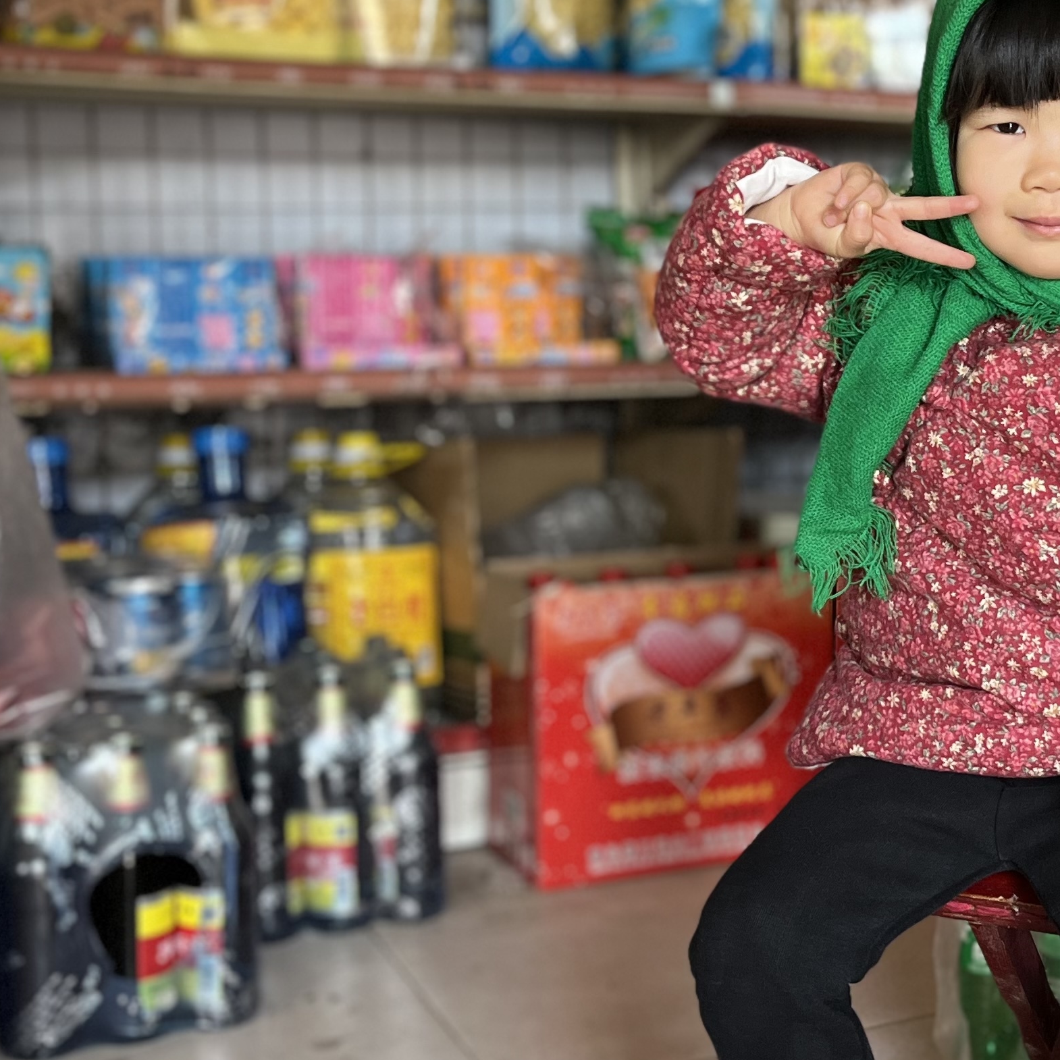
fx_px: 2044
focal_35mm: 59
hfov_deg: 27.7
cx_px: 1007
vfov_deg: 29.0
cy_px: 459
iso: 125
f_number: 1.6
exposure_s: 1/87
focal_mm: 5.1
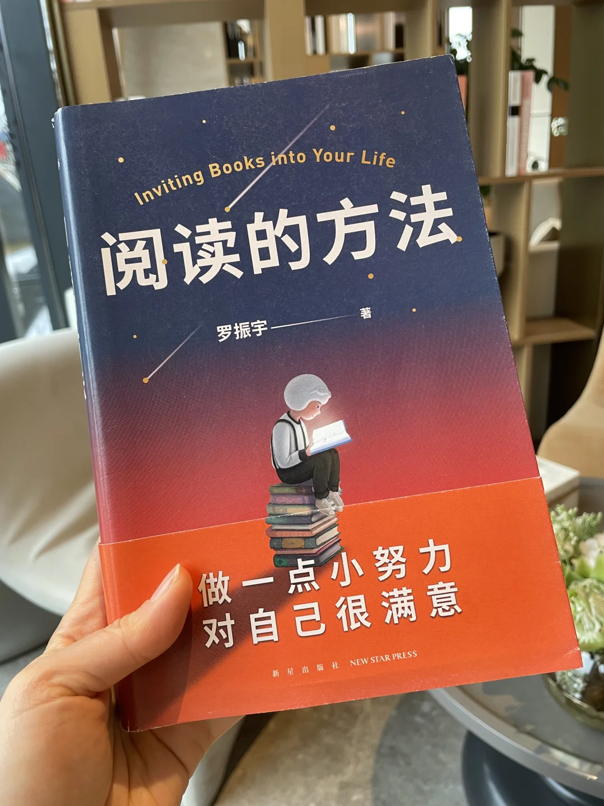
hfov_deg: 53.1
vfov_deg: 67.3
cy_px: 403
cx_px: 302
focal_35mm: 26
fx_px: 605
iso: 80
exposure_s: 1/50
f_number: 1.6
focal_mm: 4.2
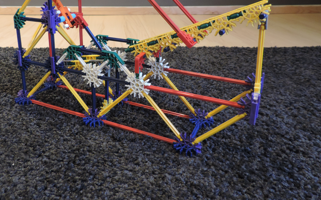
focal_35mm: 32
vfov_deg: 38.4
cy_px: 50
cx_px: 125
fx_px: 280
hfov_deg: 59.0
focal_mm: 4.3
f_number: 3
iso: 400
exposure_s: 1/20
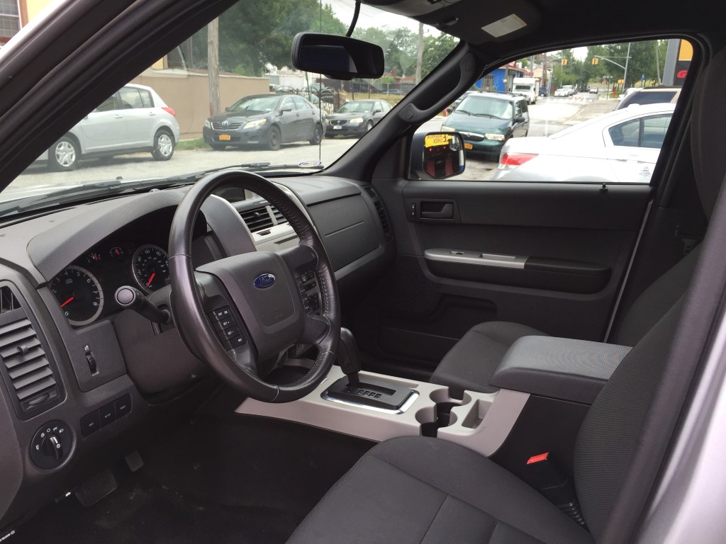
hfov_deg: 61.7
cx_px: 363
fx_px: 608
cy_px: 272
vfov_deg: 48.2
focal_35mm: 29
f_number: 2.2
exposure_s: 1/267
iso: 32
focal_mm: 4.15
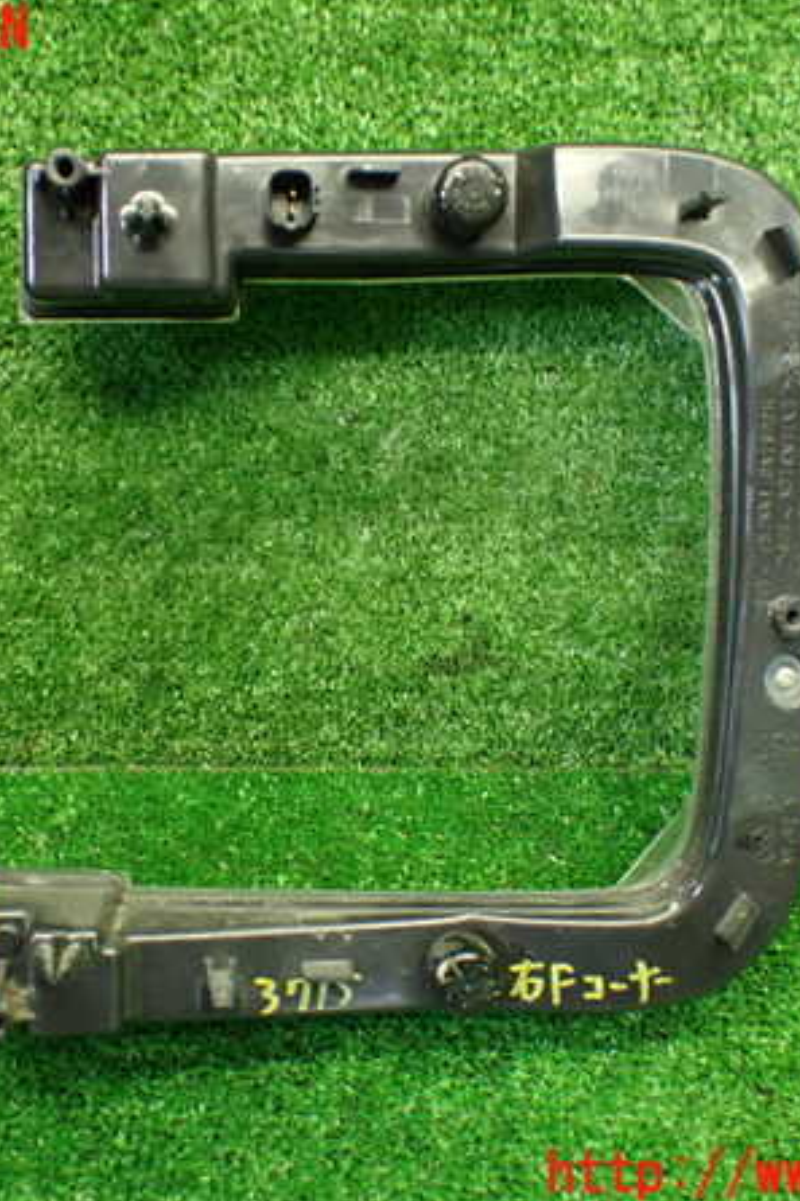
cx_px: 347
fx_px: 1401
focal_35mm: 42
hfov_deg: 31.8
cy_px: 603
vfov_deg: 46.4
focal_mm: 5.4
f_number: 2.3
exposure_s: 1/100
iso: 800
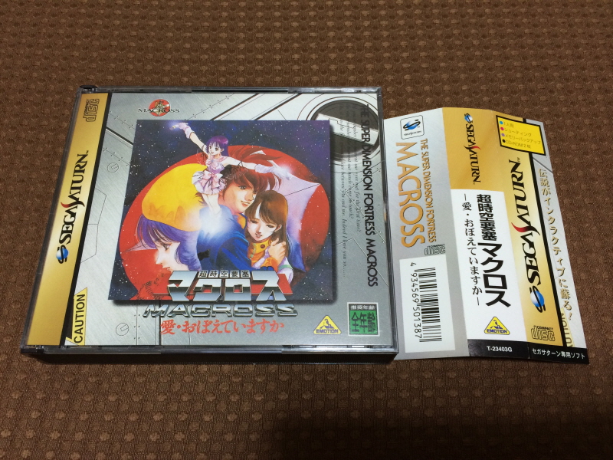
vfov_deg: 46.8
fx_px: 531
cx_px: 306
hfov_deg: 60.0
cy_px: 230
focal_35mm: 30
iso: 125
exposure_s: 1/30
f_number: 2.2
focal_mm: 4.12
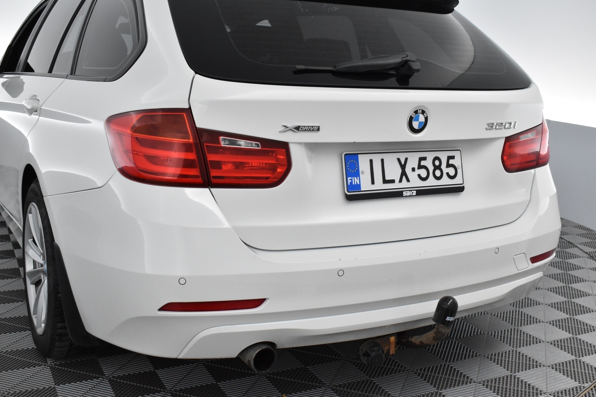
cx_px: 298
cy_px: 198
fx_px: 671
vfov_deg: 33.0
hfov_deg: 47.9
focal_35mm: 40
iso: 3200
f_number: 6.3
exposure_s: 1/160
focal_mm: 27
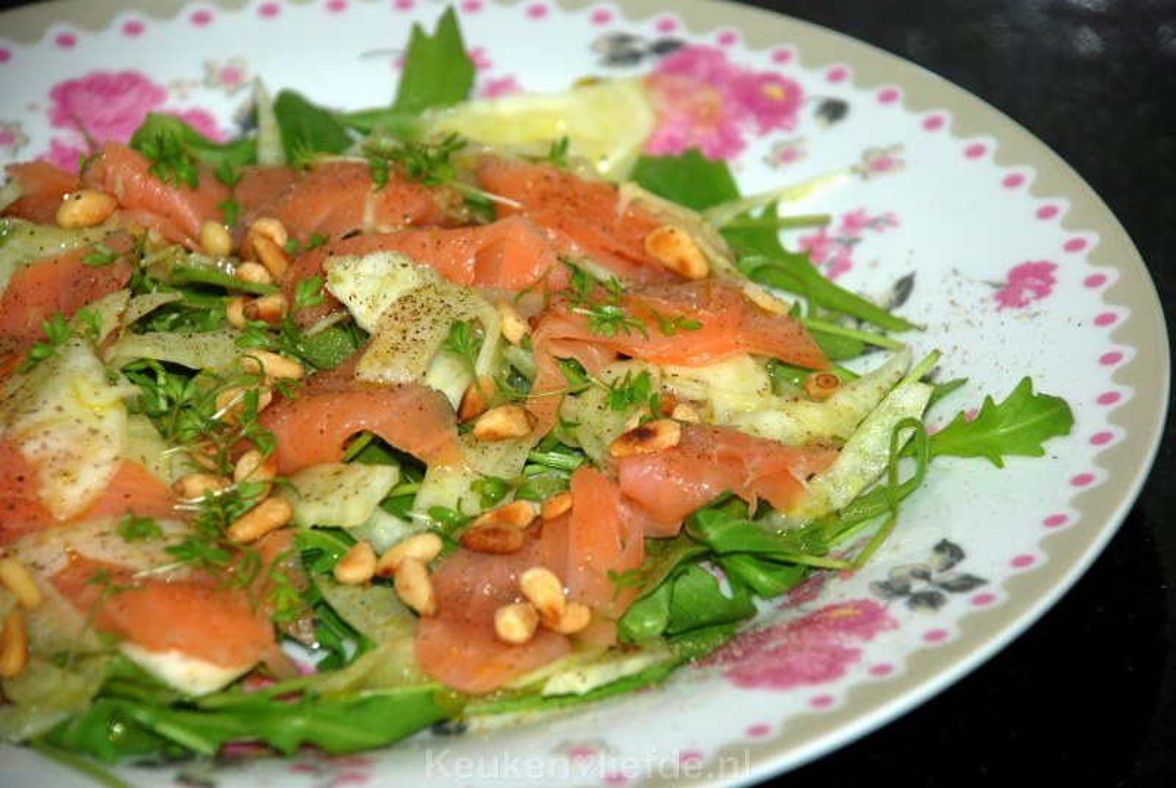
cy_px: 394
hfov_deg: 10.1
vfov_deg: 6.8
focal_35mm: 202
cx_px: 588
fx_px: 6625
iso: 200
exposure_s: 1/60
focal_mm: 135
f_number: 5.6
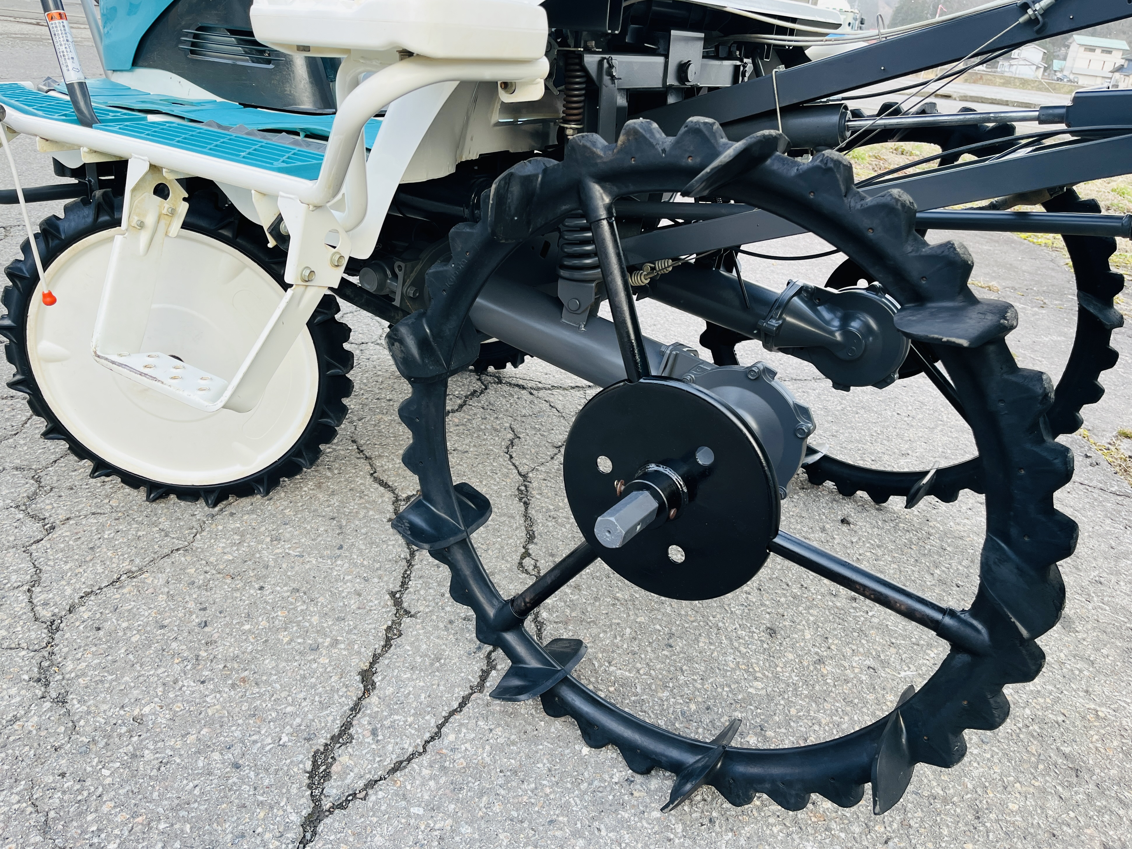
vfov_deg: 51.3
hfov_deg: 65.3
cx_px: 546
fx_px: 883
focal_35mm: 27
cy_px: 417
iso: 40
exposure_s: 1/121
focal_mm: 5.1
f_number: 1.6
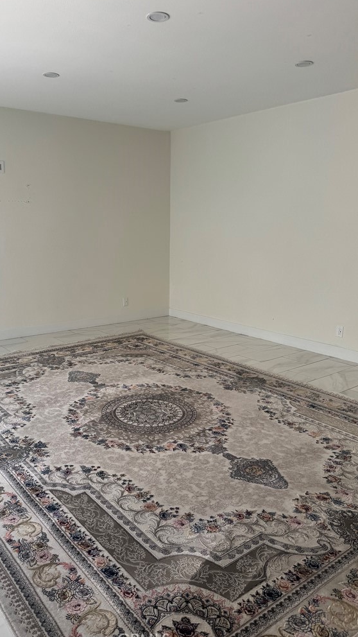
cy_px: 320
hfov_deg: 42.8
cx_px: 149
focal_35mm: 27
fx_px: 456
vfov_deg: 69.9
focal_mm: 6.76
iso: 64
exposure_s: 1/174
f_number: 1.78
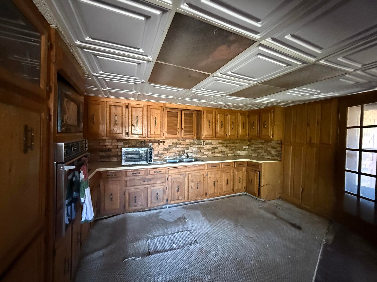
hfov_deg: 102.1
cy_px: 141
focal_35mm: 14
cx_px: 188
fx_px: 152
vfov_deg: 85.7
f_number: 2.2
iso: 1250
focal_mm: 2.22
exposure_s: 1/40
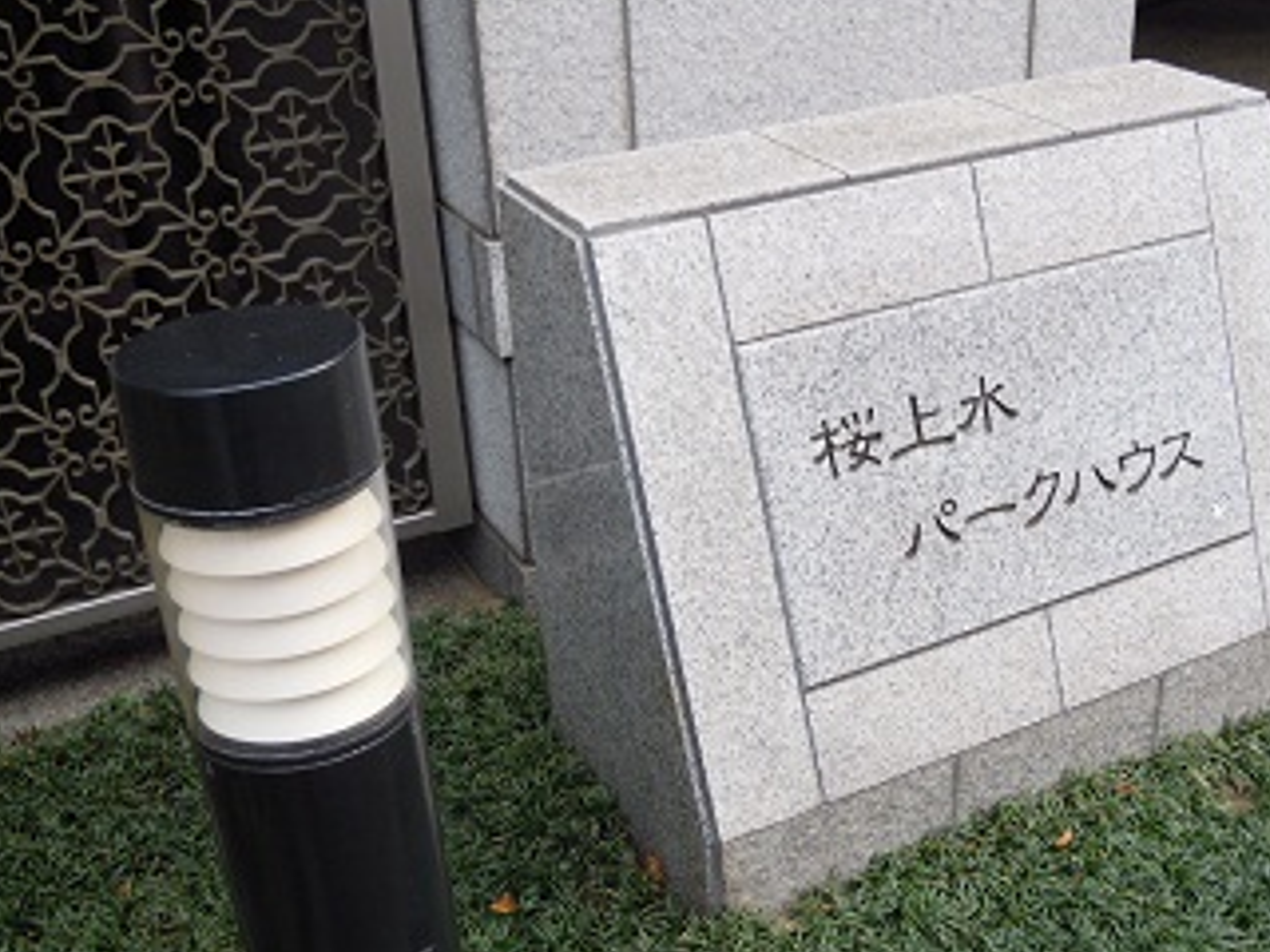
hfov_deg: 44.7
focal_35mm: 42
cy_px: 532
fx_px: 1541
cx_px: 726
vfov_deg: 34.3
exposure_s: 1/40
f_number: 2.7
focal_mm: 5
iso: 100
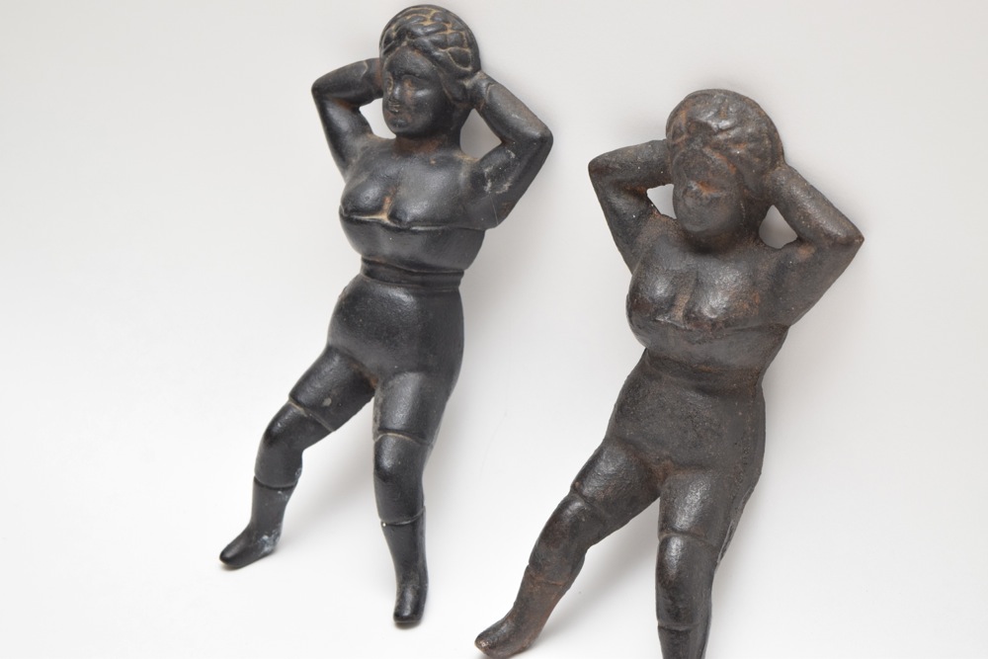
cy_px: 330
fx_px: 2264
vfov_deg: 16.6
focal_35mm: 82
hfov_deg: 24.6
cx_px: 494
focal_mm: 55
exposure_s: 1/100
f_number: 5.6
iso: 800
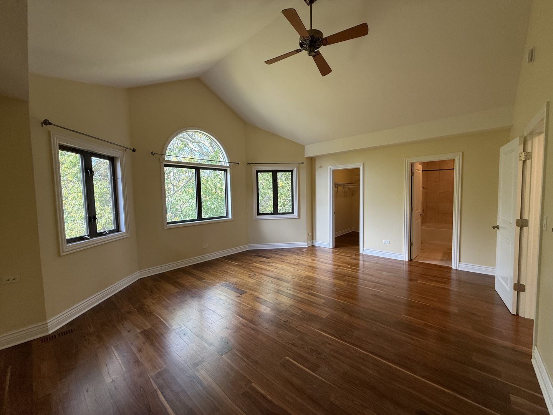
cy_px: 208
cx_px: 276
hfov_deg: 102.1
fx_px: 224
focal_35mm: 14
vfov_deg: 85.7
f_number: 2.2
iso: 125
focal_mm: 2.22
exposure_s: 1/99
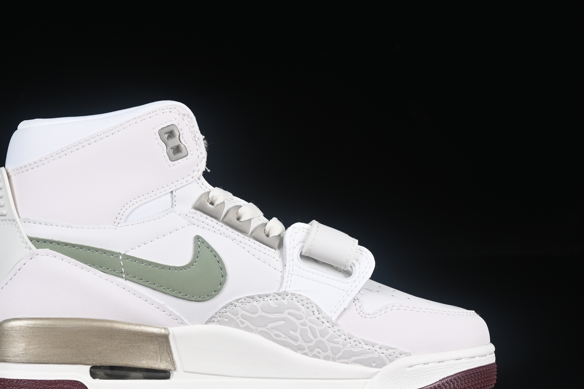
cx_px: 235
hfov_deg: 20.6
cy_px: 249
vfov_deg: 13.8
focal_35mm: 99
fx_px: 1606
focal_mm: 50
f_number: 8
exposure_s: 1/80
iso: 160
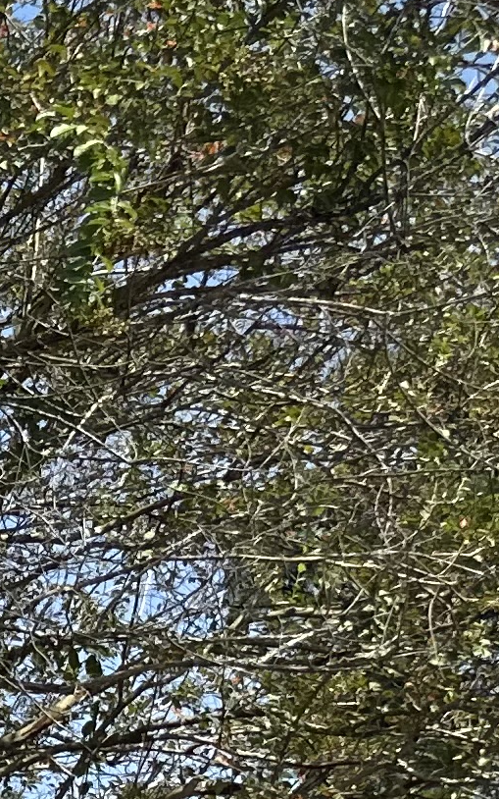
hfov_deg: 8.0
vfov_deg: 15.4
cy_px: 1171
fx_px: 2741
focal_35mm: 126
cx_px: -1267
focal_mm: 6.86
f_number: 1.78
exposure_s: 1/3861
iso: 80
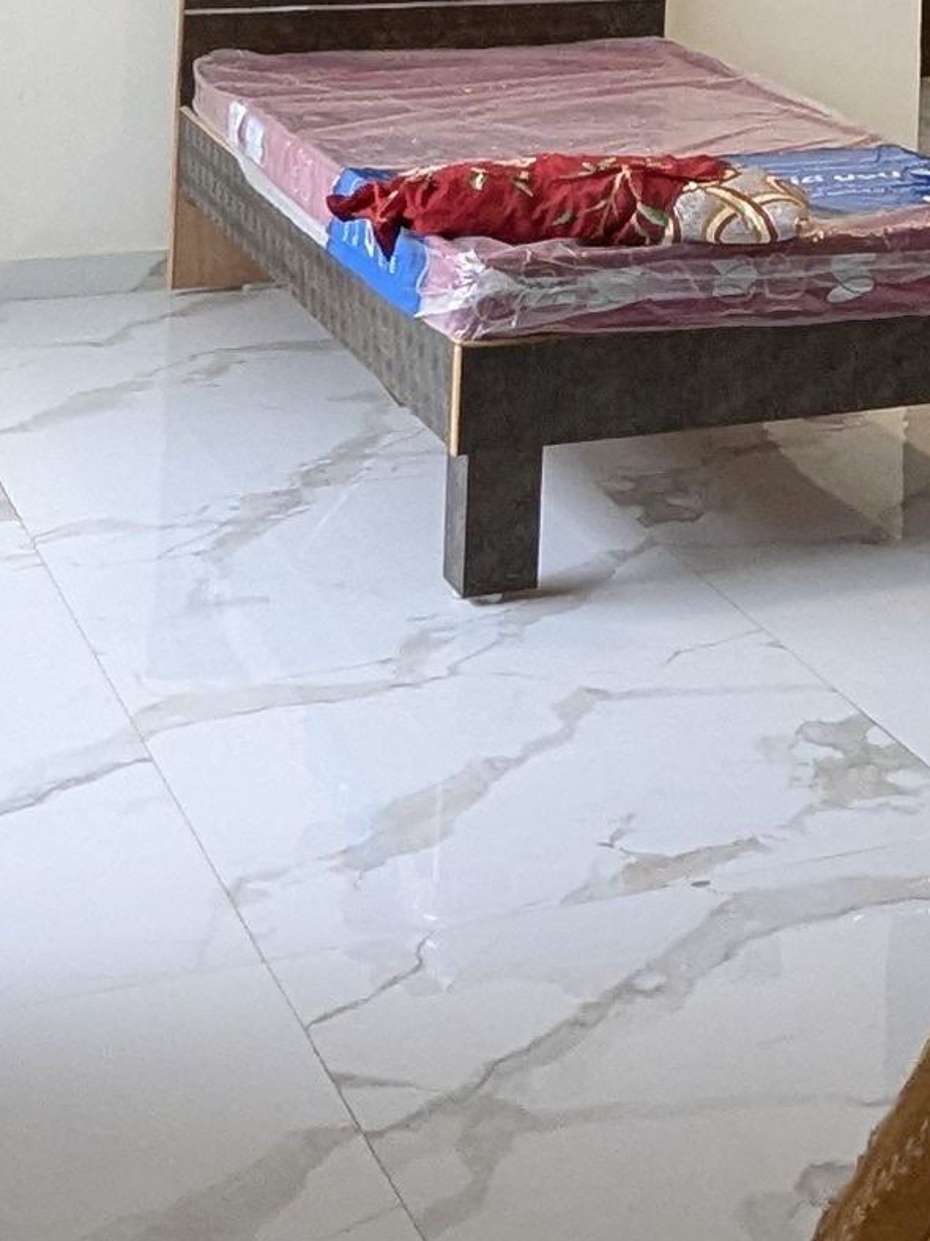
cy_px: -470
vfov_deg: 21.1
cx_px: 1223
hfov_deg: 16.9
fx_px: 2938
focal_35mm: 82
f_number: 2.2
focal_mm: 2.35
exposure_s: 1/100
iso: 166
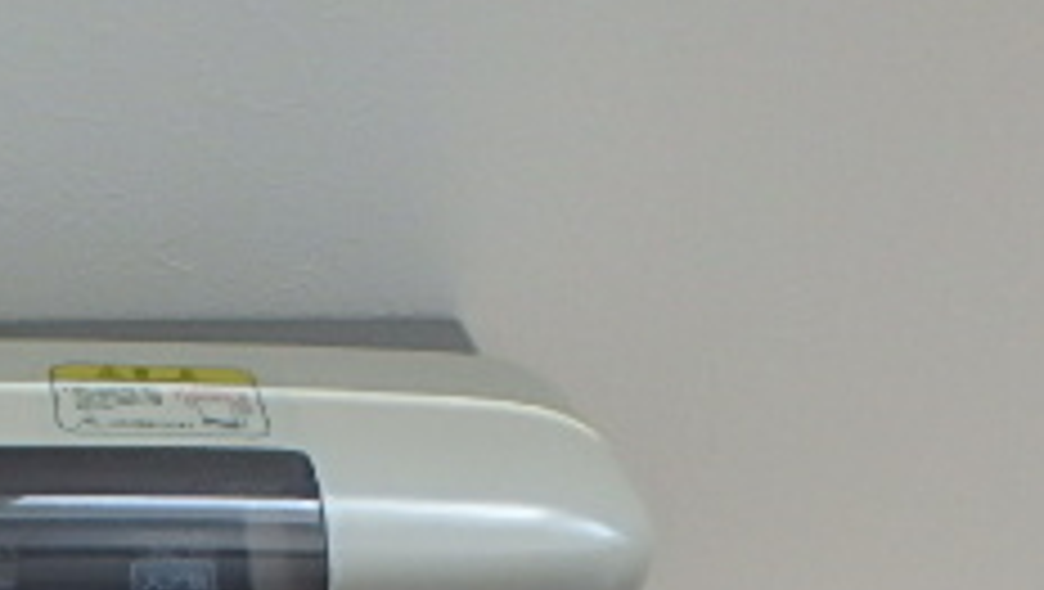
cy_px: 959
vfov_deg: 16.8
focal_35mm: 63
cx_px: -126
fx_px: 1746
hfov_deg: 29.7
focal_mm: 3.7
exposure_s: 1/50
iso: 200
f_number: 3.5
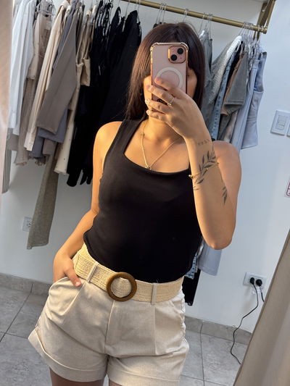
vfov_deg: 36.8
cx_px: 145
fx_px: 581
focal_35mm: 52
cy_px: 193
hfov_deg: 28.0
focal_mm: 5.96
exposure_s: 1/100
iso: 80
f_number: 1.6
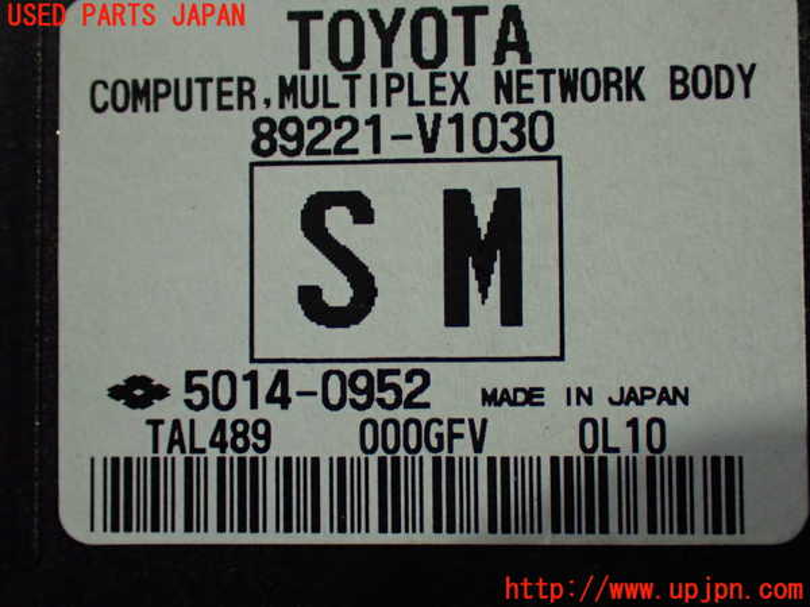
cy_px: 304
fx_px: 1100
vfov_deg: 30.9
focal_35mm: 47
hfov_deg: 40.4
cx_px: 405
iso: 800
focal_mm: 8.4
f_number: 3.1
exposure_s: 1/80
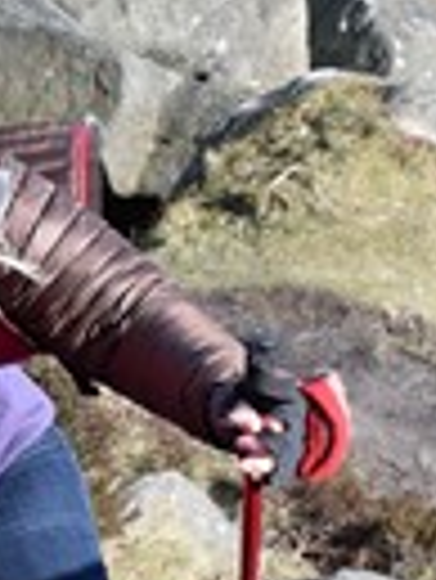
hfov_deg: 15.9
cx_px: -74
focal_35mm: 90
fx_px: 1509
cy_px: 567
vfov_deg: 21.1
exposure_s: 1/250
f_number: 8
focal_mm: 18
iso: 220
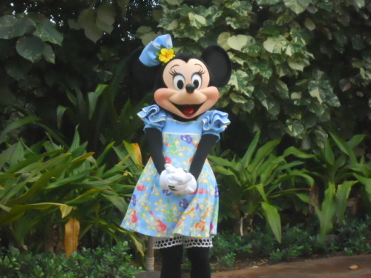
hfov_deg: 14.1
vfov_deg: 10.6
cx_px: 186
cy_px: 139
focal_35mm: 140
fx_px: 1500
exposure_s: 1/250
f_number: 6.6
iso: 800
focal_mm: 25
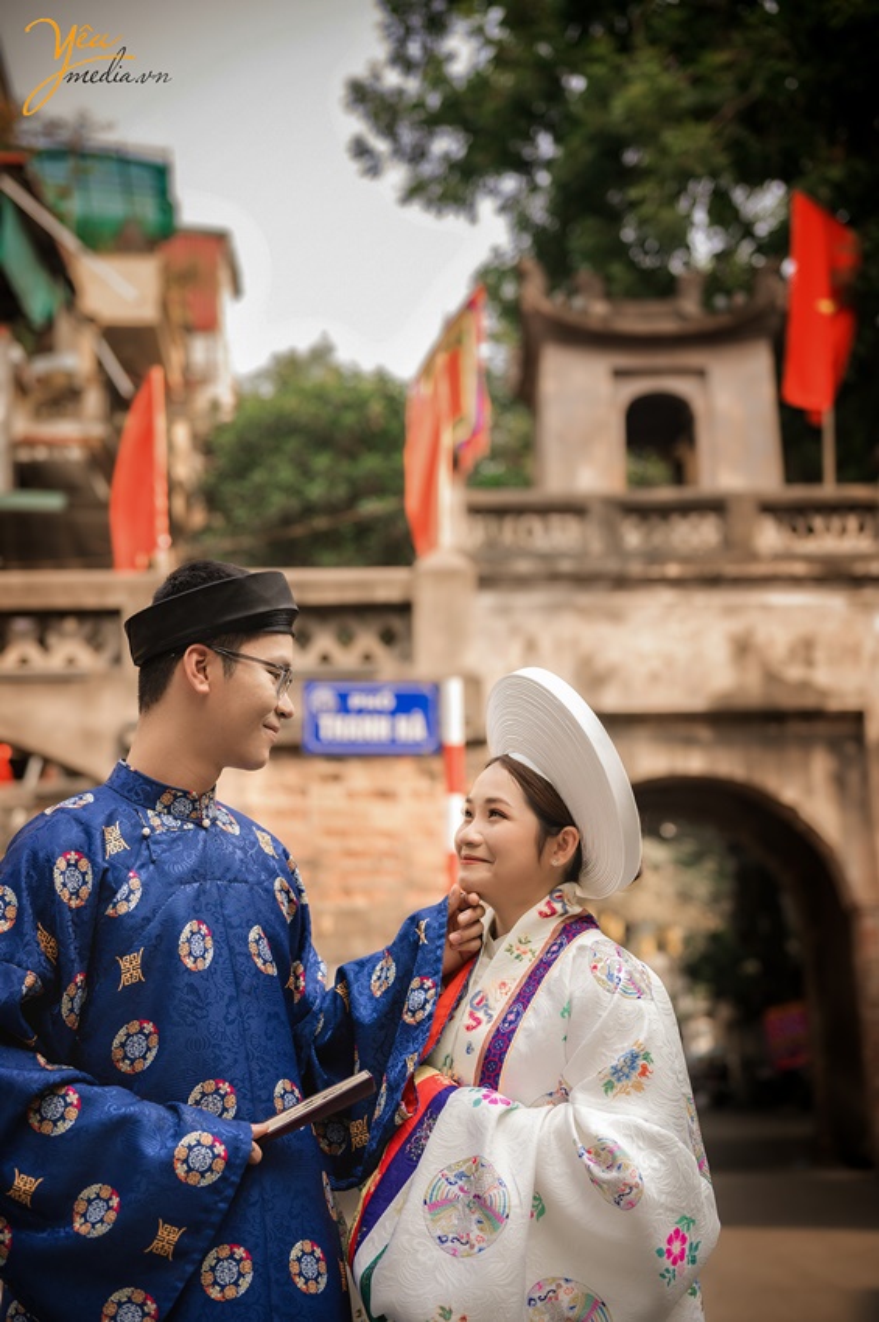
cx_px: 440
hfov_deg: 26.9
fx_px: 1835
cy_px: 661
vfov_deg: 39.6
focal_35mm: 50
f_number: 2.5
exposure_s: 1/500
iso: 160
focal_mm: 50
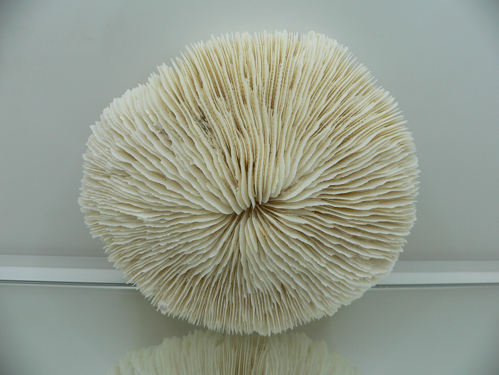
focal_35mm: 35
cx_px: 250
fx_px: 505
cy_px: 188
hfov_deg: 52.6
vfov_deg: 40.7
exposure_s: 1/80
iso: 80
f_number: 2.8
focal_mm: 4.6
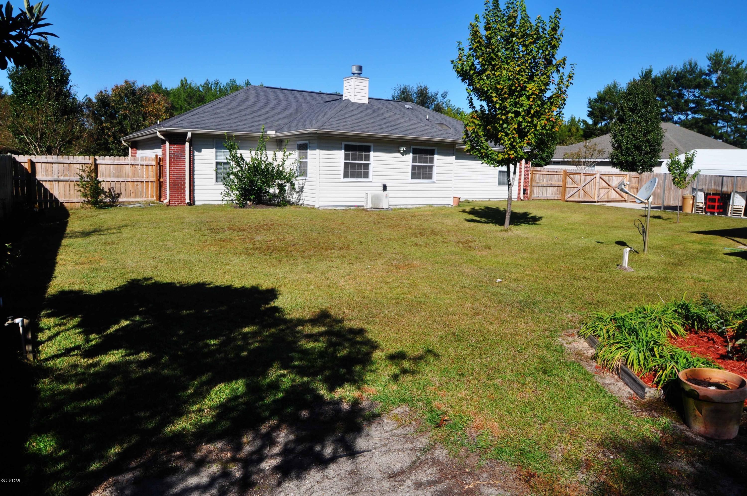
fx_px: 497
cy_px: 248
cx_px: 374
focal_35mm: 24
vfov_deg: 53.0
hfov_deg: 73.8
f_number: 10
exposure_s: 1/400
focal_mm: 16
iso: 200
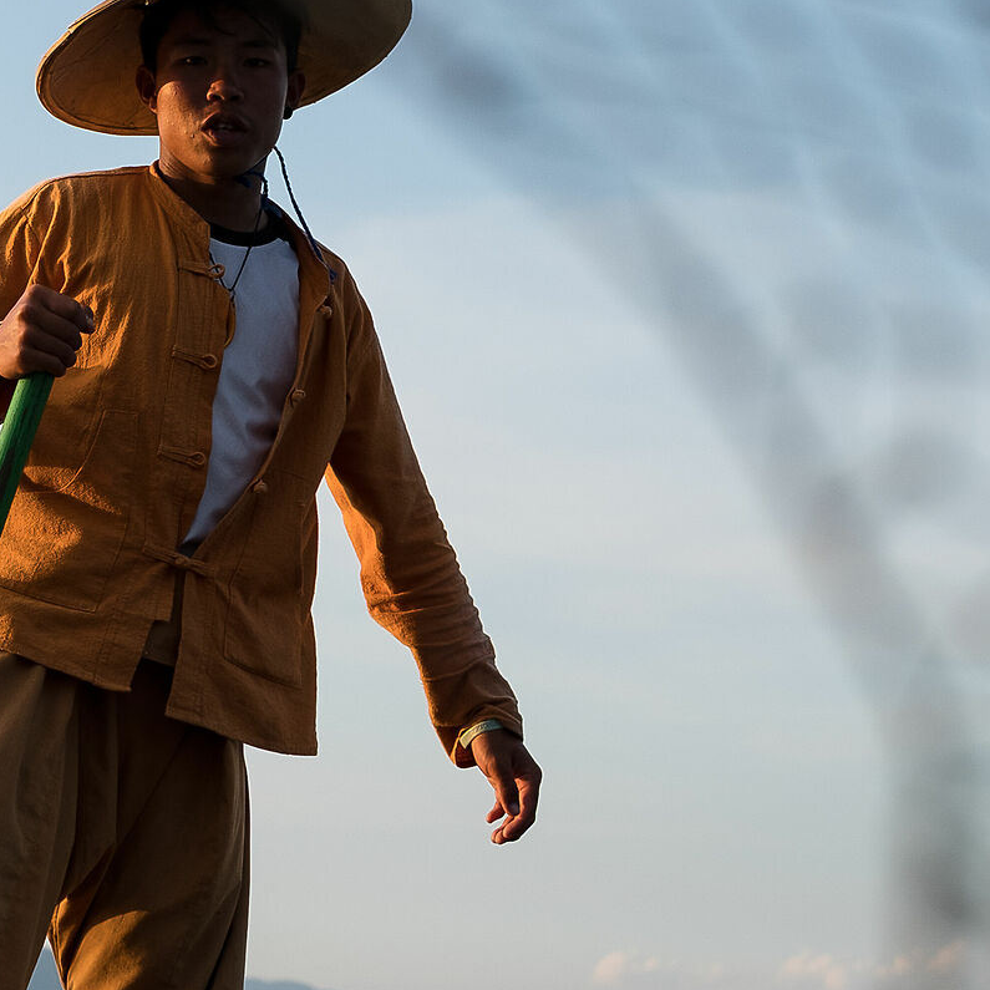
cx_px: -95
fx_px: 4401
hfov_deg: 12.6
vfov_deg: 12.8
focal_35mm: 136
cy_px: 514
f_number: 3.6
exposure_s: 1/900
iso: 200
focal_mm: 35
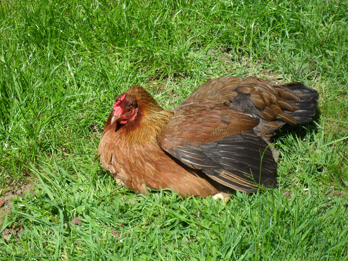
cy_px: 130
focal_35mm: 105
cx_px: 174
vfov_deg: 14.1
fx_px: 1056
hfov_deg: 18.7
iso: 100
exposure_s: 1/250
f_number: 5.8
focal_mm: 18.9
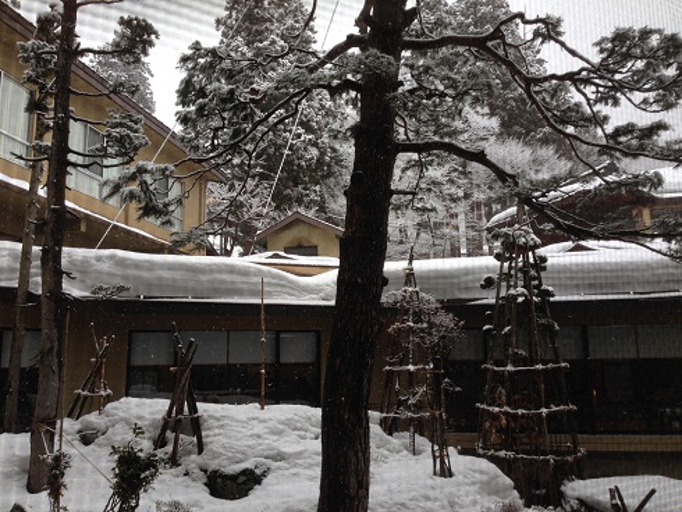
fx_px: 650
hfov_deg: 55.3
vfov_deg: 43.0
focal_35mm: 33
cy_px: 256
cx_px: 341
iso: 50
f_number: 2.4
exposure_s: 1/188
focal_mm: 4.12
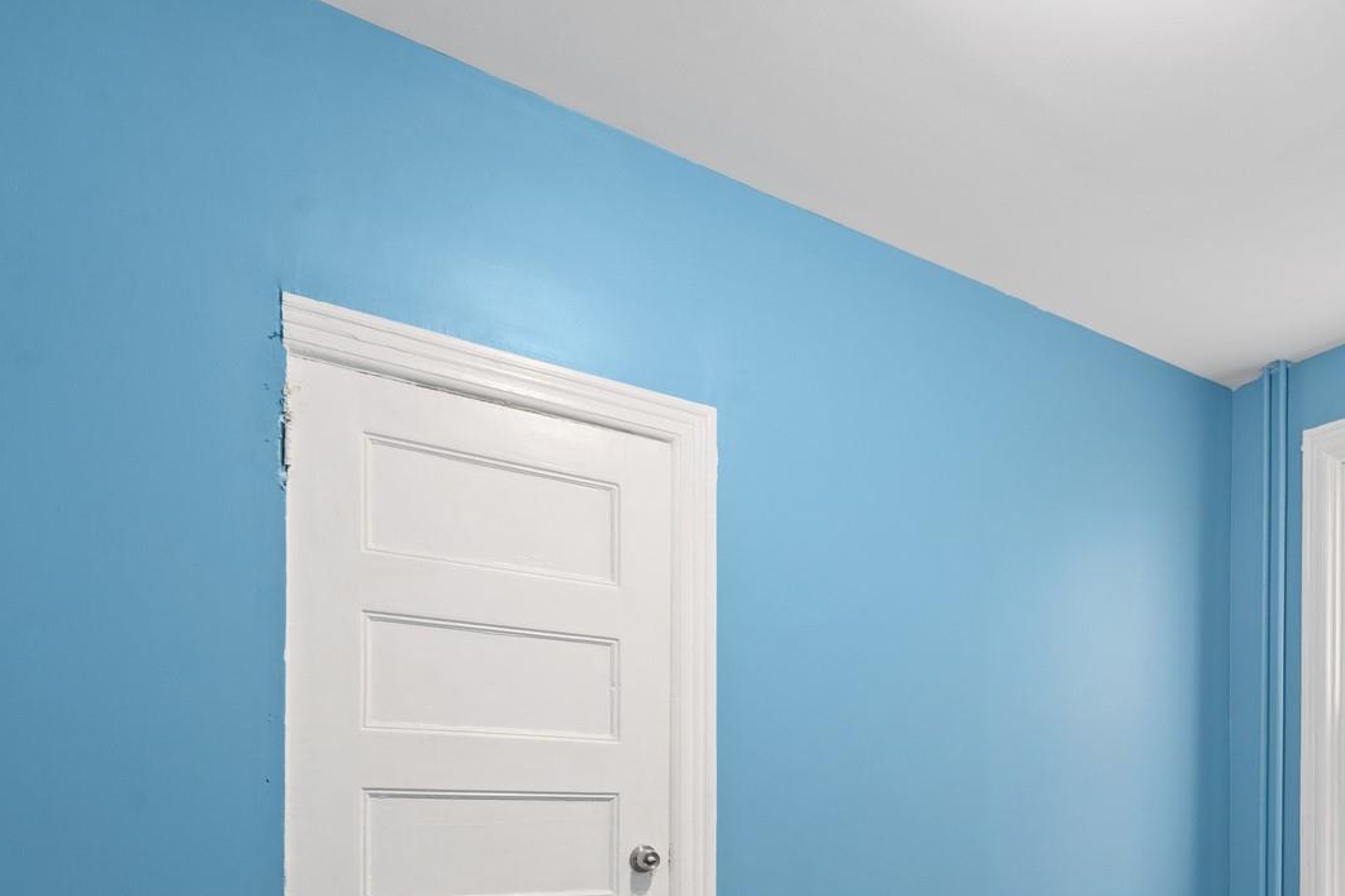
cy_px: 818
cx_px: 1122
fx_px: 1009
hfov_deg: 60.5
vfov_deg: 43.5
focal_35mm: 27
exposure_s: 1.6
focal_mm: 14
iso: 500
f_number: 10
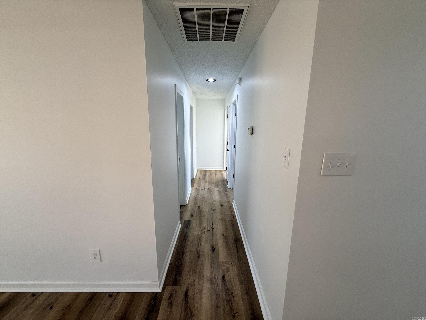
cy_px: 160
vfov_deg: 85.7
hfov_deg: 102.1
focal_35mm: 14
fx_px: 172
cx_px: 213
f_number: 2.2
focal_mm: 2.22
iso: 100
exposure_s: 1/100
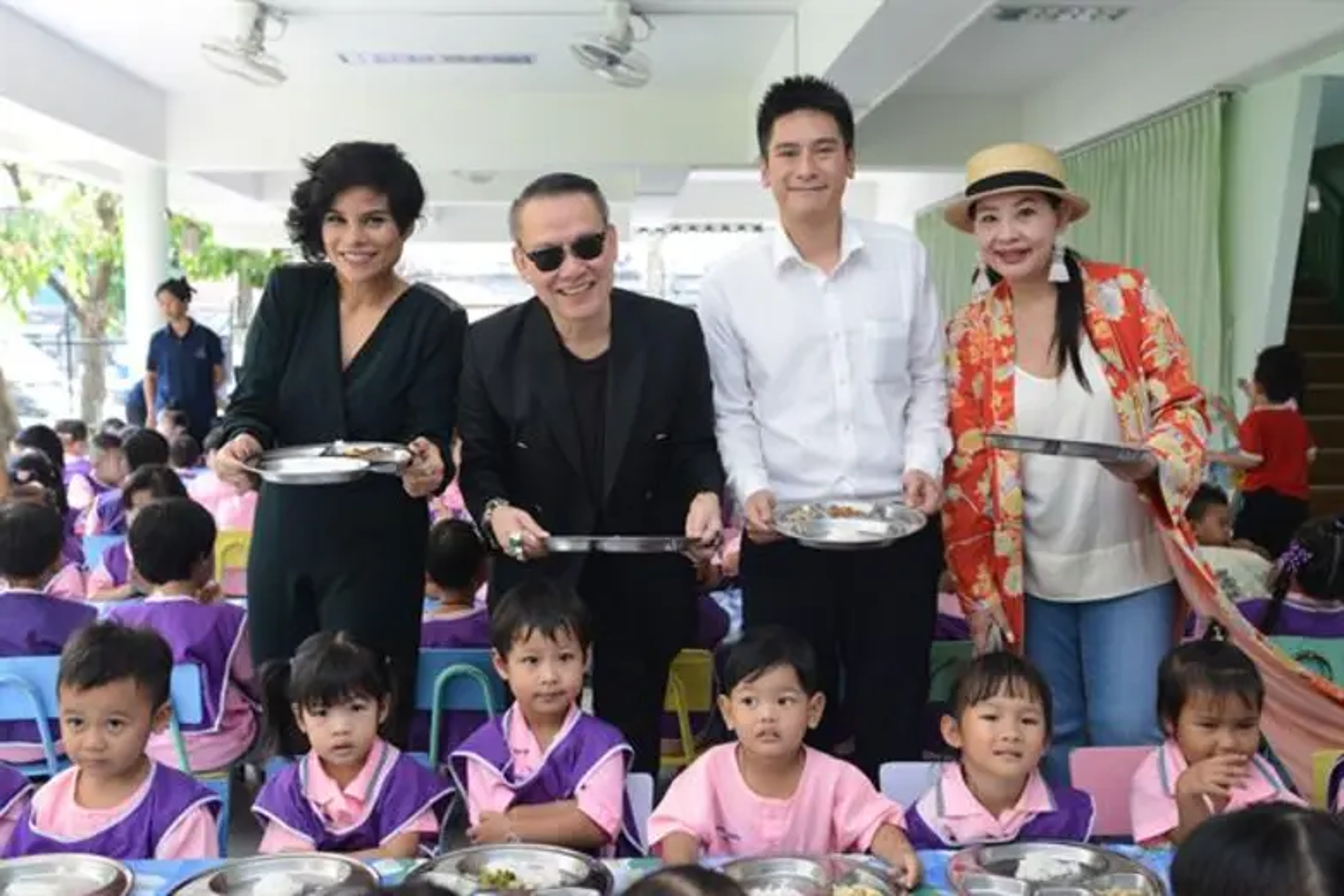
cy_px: 448
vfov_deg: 37.9
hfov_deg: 54.4
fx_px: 1307
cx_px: 672
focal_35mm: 35
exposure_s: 1/250
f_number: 4.5
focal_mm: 35
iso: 1000
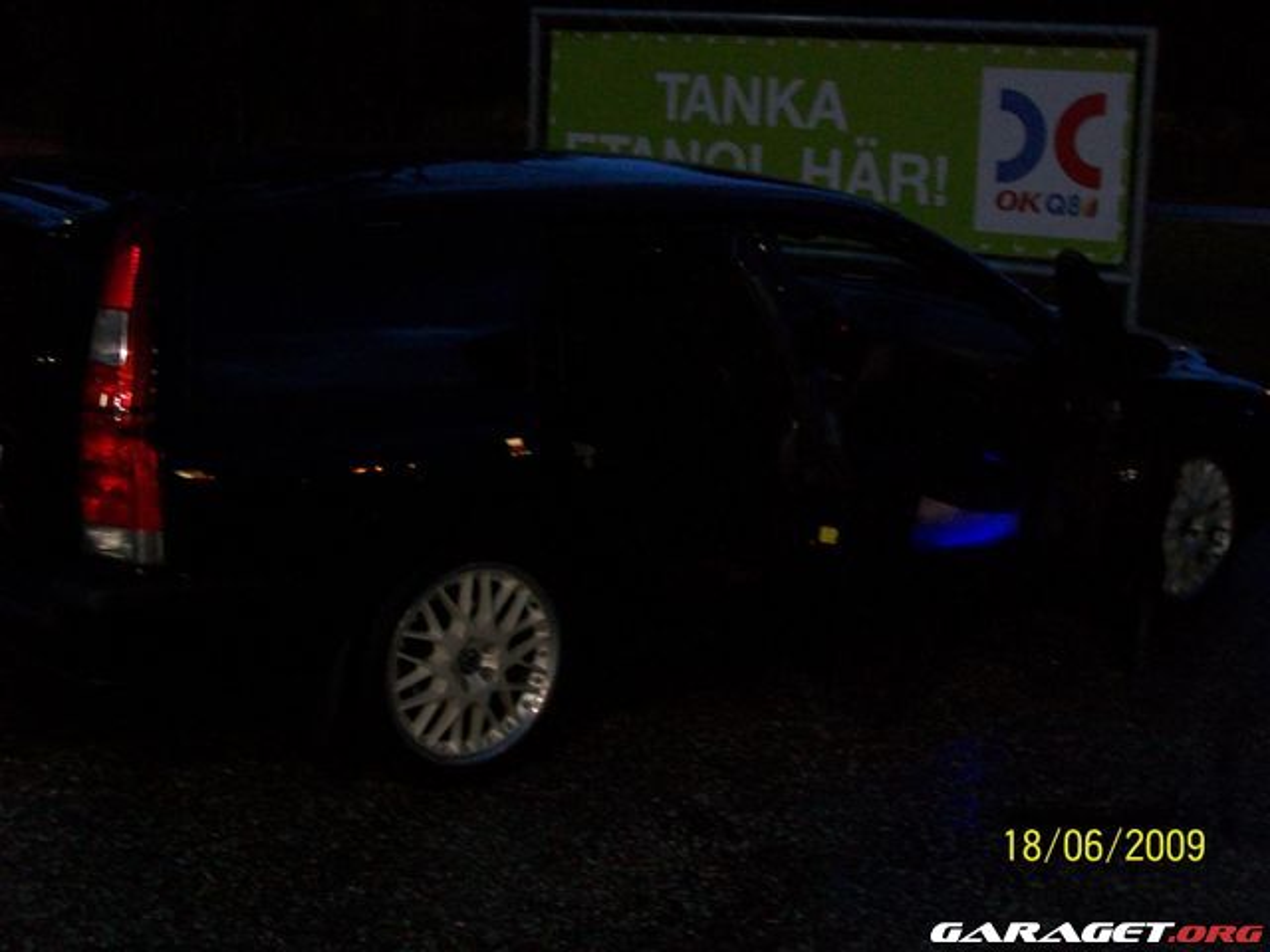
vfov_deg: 26.1
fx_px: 2055
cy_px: 476
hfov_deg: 34.3
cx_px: 635
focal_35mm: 56
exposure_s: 1/8
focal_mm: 9.4
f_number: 3.3
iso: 200
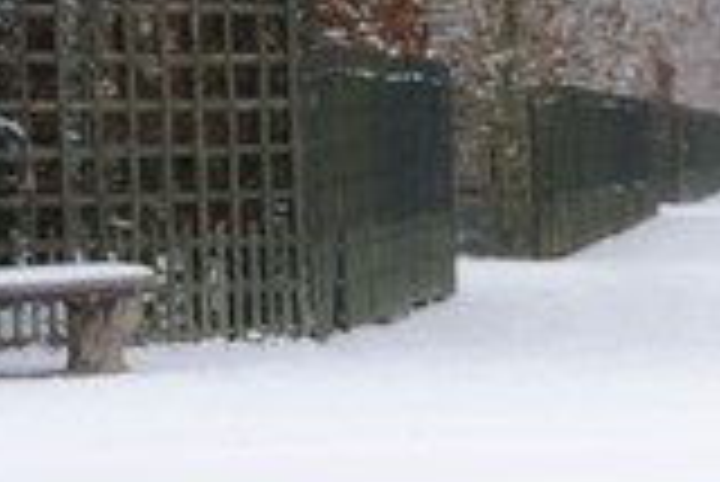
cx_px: 914
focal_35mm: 304
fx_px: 6085
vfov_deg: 4.5
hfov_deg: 6.7
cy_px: 514
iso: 400
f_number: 7.1
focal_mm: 116
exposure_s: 1/160
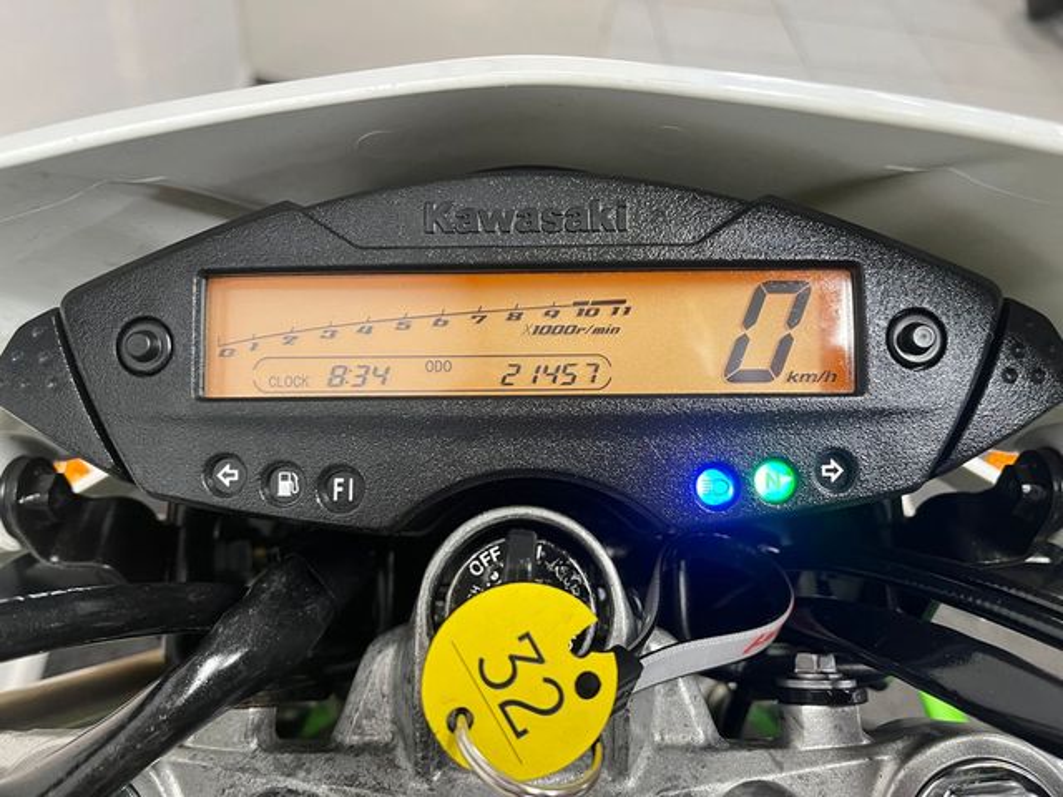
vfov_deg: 53.1
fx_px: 798
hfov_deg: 67.3
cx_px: 532
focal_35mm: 26
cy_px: 398
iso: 200
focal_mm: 5.1
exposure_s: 1/50
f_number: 1.6
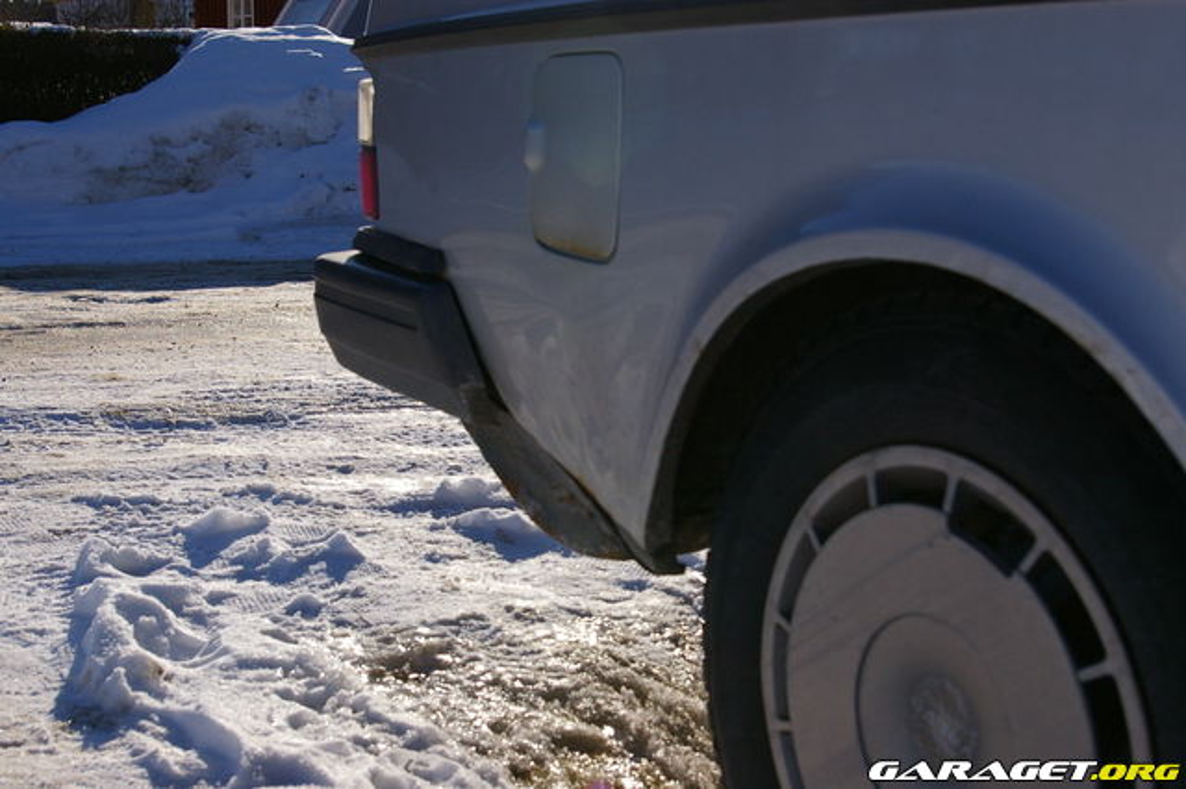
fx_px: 1712
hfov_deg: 38.2
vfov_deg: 26.0
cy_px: 394
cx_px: 593
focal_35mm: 52
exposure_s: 1/2000
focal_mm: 35
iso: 400
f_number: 6.7
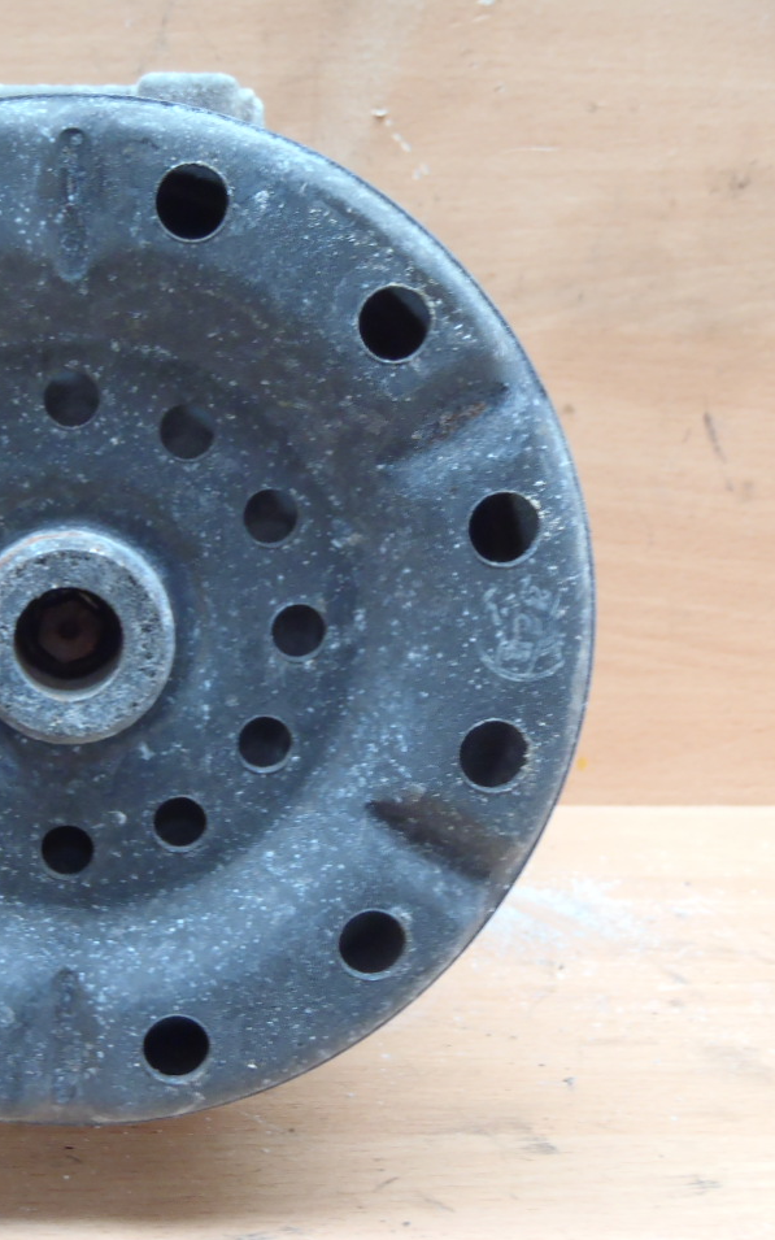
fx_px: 1825
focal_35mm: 54
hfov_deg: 23.2
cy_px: 622
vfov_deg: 37.5
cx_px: 38
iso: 200
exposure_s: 1/13
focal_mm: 6.83
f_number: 4.6
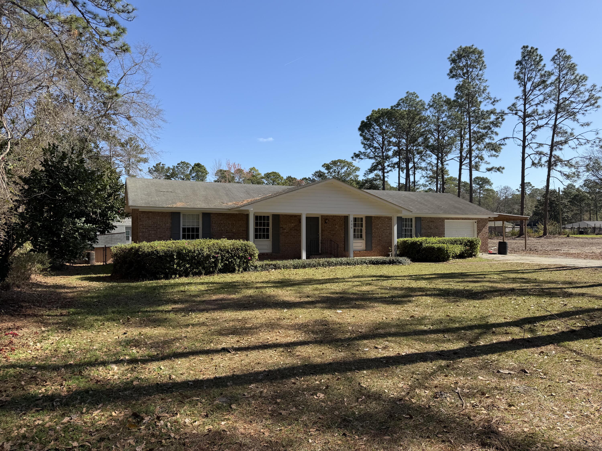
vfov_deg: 56.8
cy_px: 226
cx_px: 301
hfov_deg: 71.6
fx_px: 417
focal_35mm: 24
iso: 80
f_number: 1.78
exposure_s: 1/3145
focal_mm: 6.76
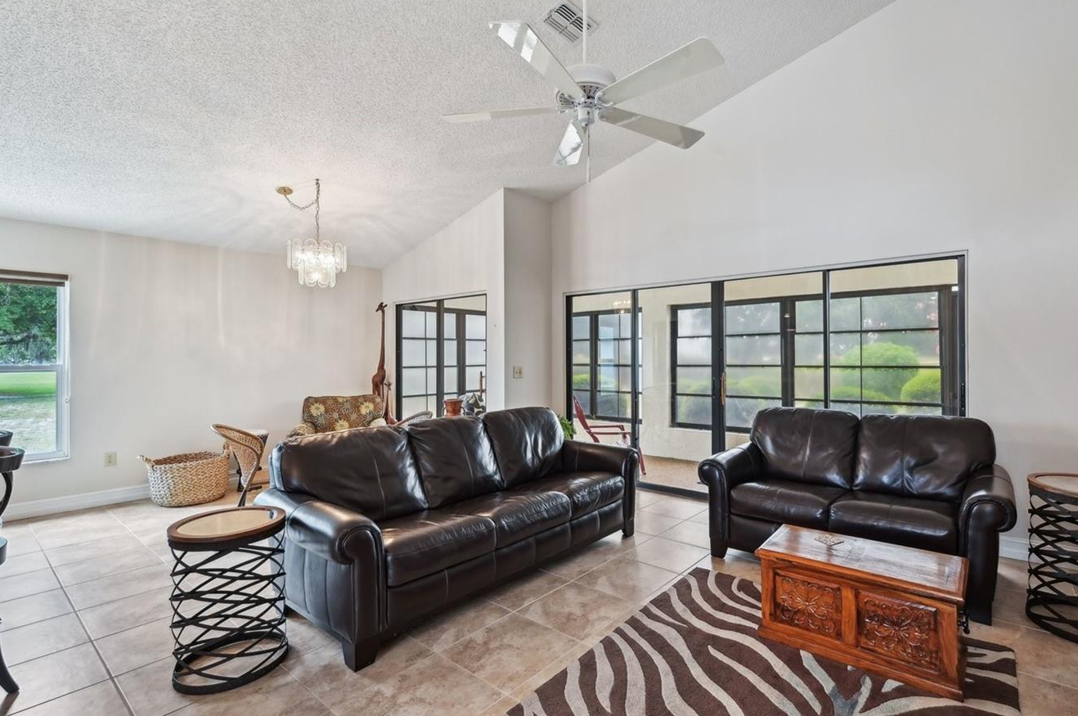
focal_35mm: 17
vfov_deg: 70.3
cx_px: 600
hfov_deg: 93.0
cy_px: 353
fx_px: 508
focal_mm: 14
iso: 400
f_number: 8
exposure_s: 1/15
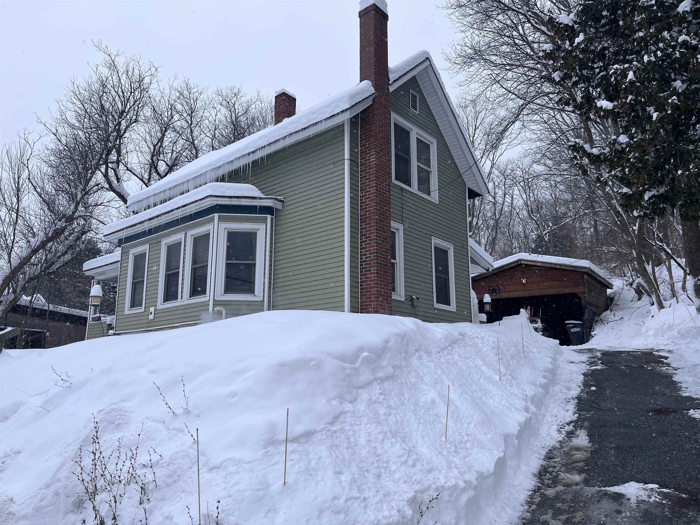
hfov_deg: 67.3
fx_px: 526
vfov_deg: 53.1
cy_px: 262
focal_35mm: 26
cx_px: 350
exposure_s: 1/1558
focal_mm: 5.1
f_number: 1.6
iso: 50
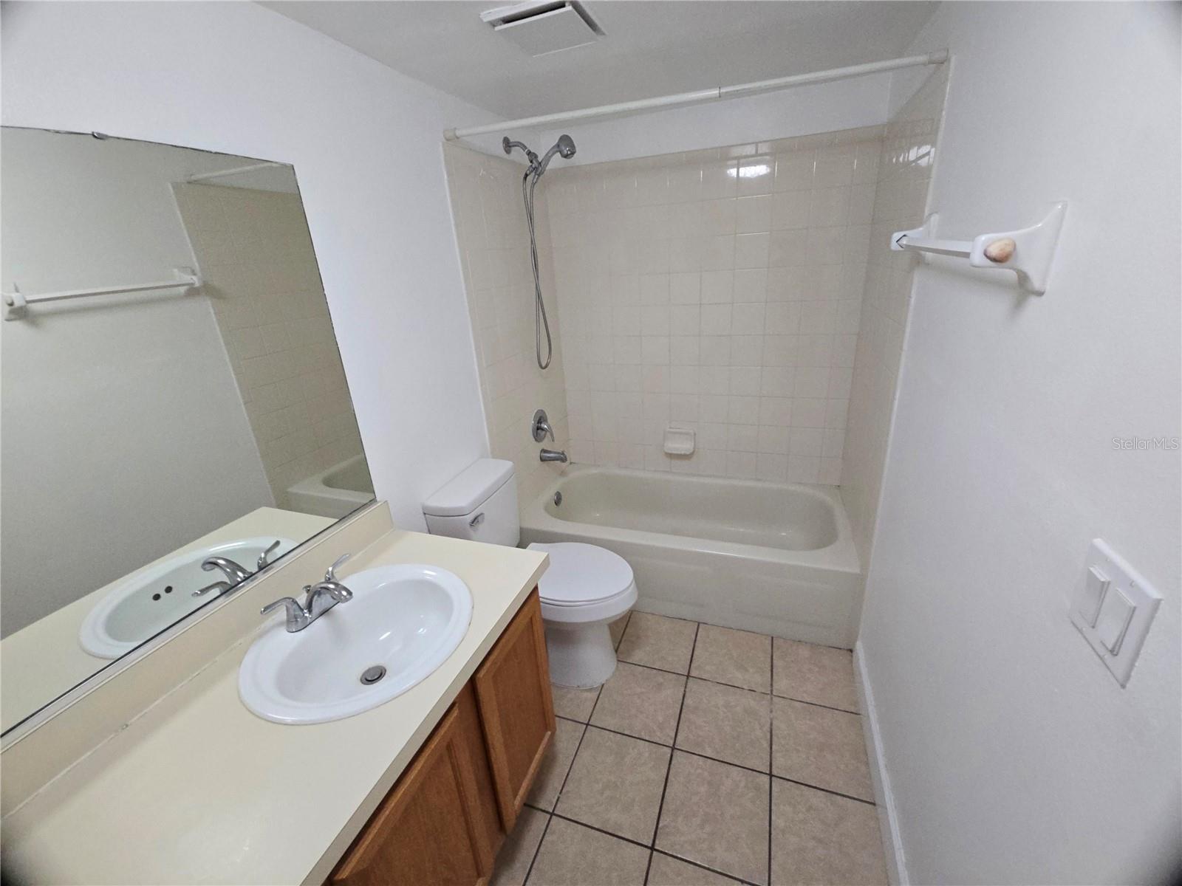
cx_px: 591
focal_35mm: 13
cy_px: 443
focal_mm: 2.2
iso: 200
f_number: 2.2
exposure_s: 1/60.2
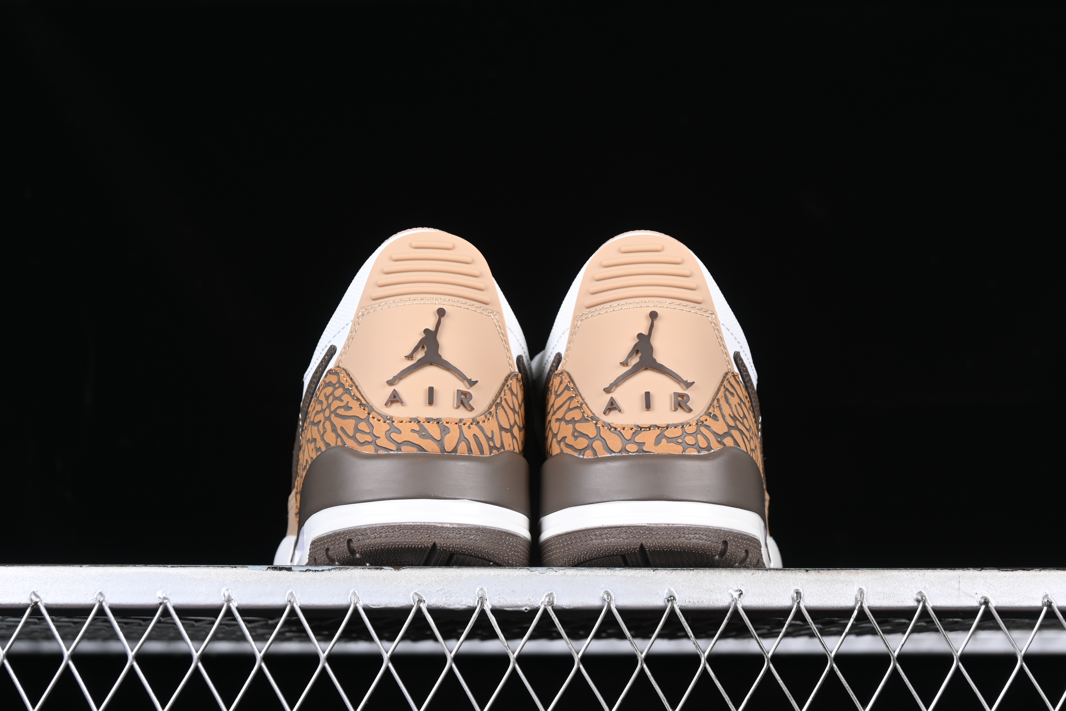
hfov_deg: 27.0
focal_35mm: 75
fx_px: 2221
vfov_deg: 18.2
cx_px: 533
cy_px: 356
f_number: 7.1
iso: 160
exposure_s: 1/80
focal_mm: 50
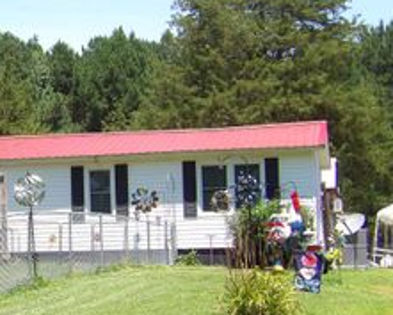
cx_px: -43
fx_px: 1361
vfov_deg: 13.2
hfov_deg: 15.9
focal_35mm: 117
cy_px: 172
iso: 100
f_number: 3.9
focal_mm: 9.5
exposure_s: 1/398
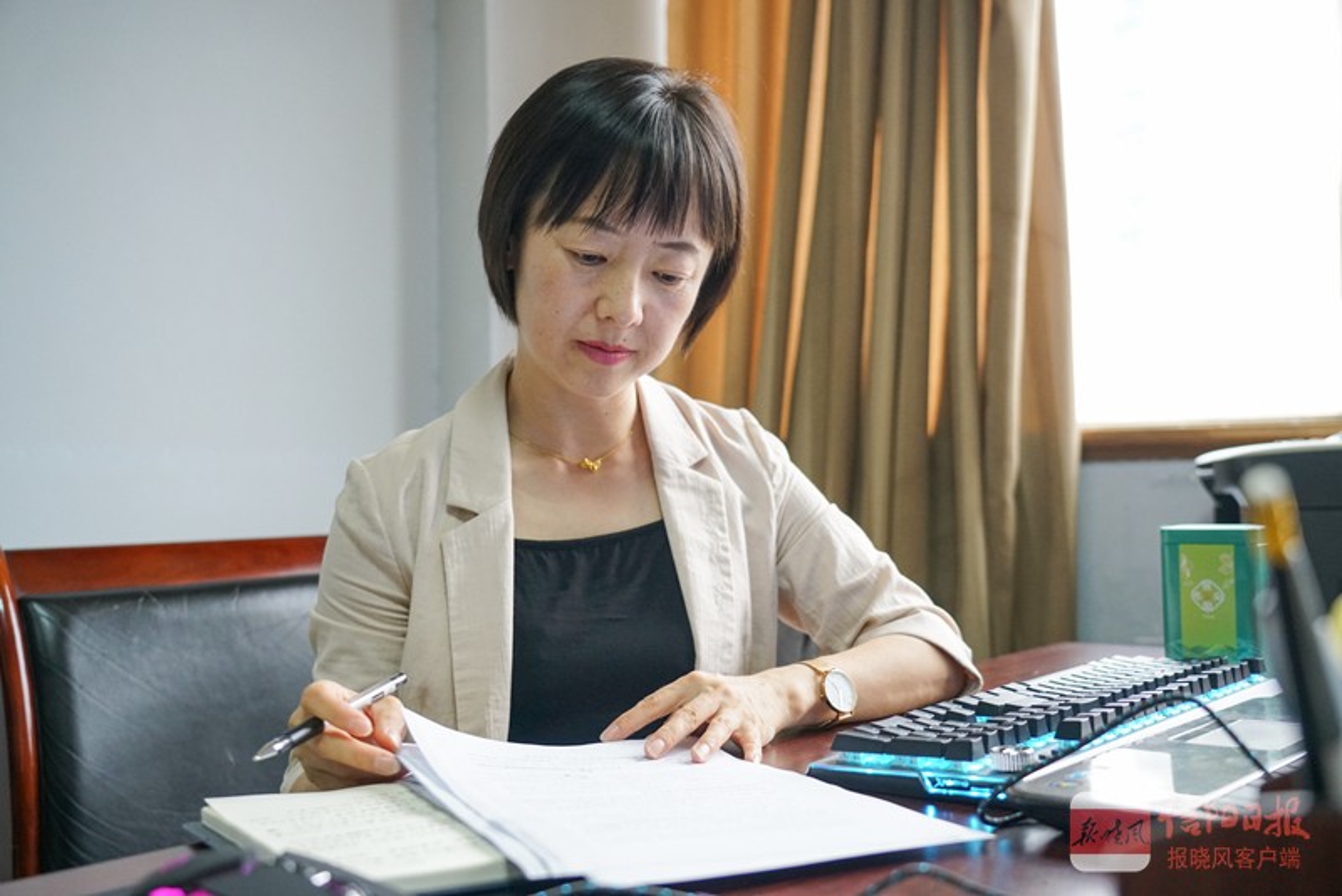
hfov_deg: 51.9
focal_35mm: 37
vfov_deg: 36.0
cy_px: 448
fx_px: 1380
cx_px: 671
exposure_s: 1/100
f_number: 4
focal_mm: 37
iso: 2000
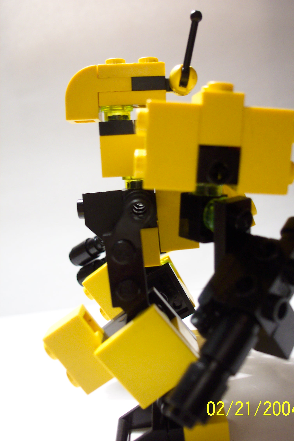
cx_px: 159
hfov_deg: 35.0
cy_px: 227
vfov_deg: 50.7
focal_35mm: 38
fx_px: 466
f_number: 2.8
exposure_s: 1/30
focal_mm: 7.5
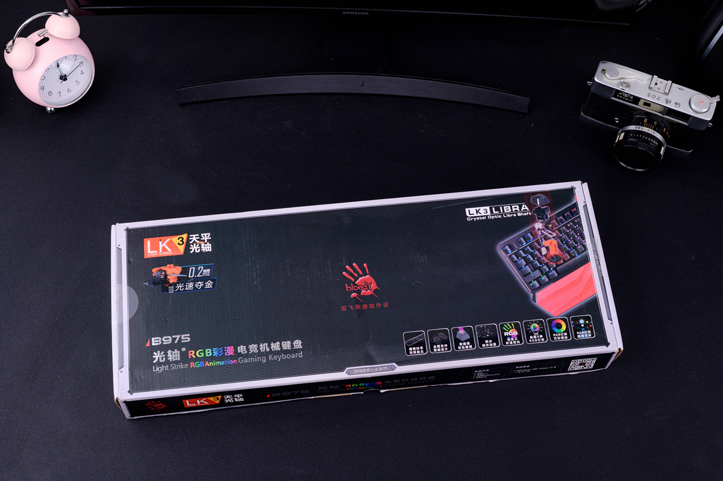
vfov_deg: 26.9
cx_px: 362
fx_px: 1003
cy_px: 240
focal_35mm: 50
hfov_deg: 39.6
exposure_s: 1/100
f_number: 16
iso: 100
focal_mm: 50
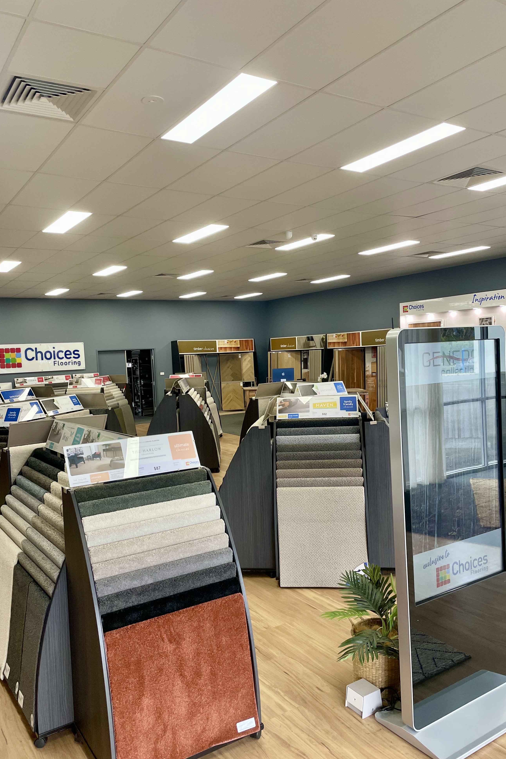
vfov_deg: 65.5
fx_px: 590
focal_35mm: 28
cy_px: 392
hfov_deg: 46.4
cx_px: 246
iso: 100
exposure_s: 1/121
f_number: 1.6
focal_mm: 4.2
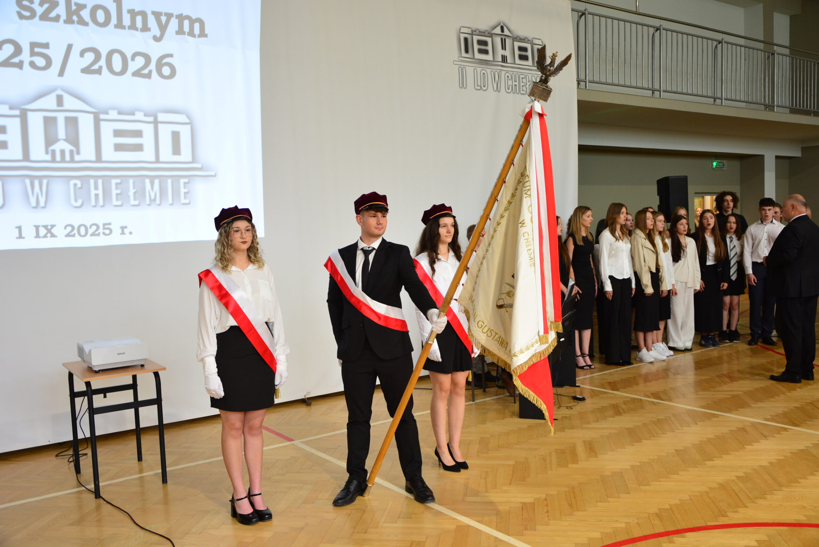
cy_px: 274
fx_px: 751
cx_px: 410
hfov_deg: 57.2
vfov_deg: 40.0
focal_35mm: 33
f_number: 3.8
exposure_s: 1/25
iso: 640
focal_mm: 22
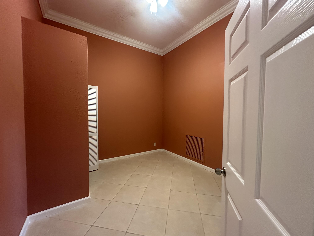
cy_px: 118
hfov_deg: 102.1
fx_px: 127
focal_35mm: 14
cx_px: 157
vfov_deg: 85.7
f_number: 2.2
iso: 640
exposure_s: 1/60
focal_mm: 2.22
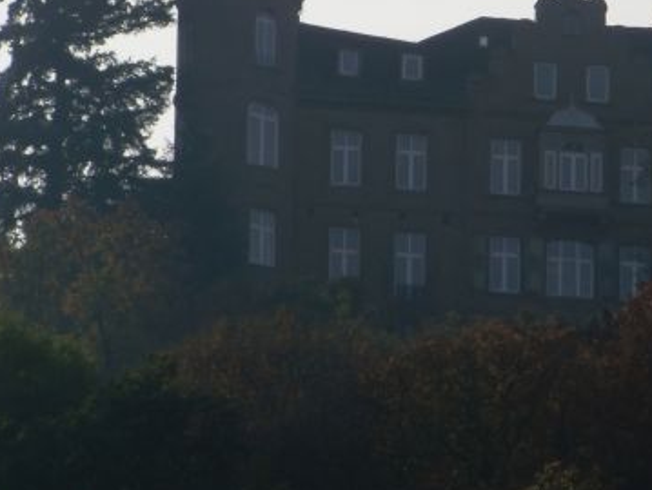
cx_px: 503
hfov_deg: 4.5
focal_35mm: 443
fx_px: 8352
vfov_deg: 3.4
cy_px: 100
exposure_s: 1/160
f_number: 14.5
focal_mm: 35.7
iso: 64
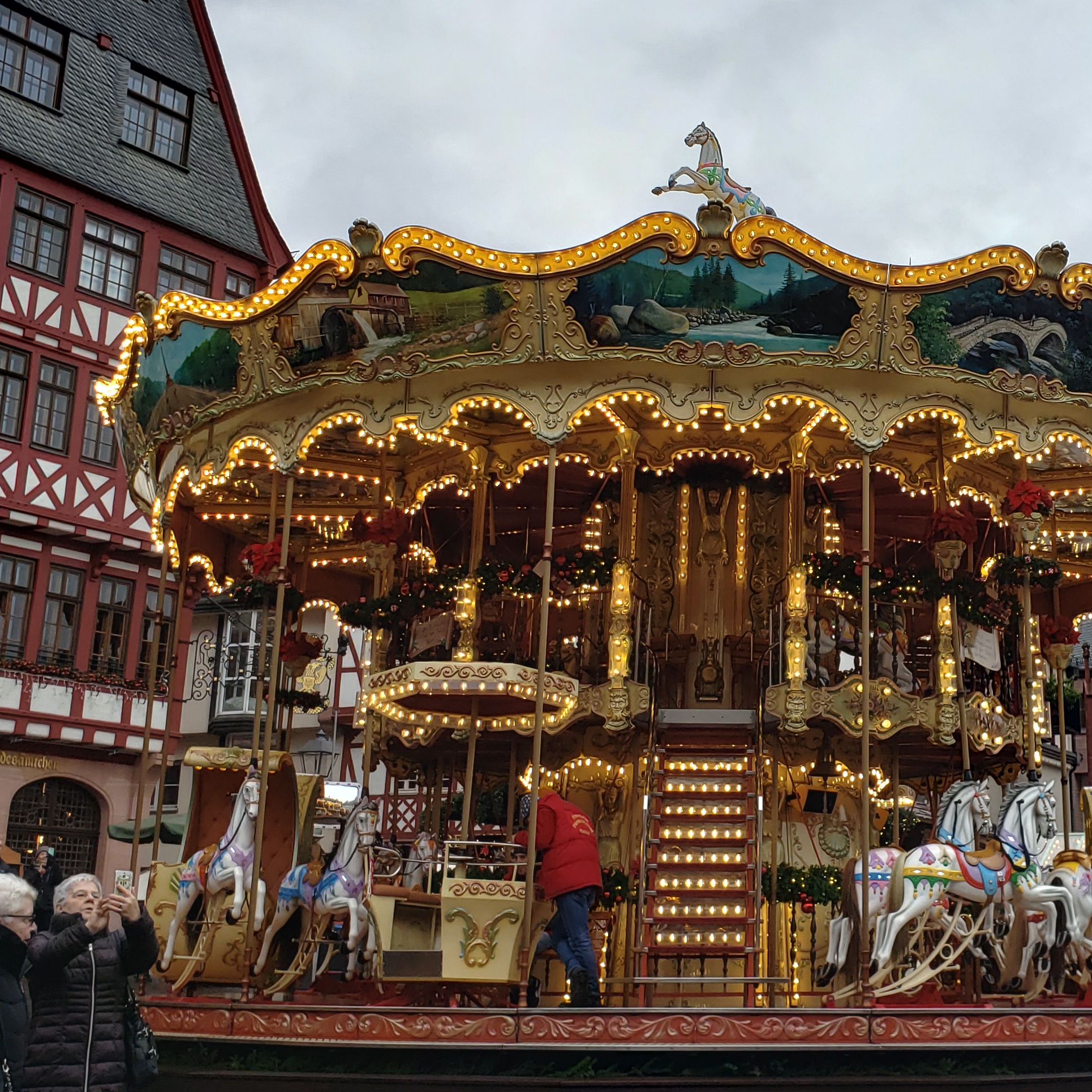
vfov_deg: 35.3
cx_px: 809
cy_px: 478
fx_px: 1713
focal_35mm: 48
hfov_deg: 34.7
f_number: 2.4
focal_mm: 4.3
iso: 50
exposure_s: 1/203
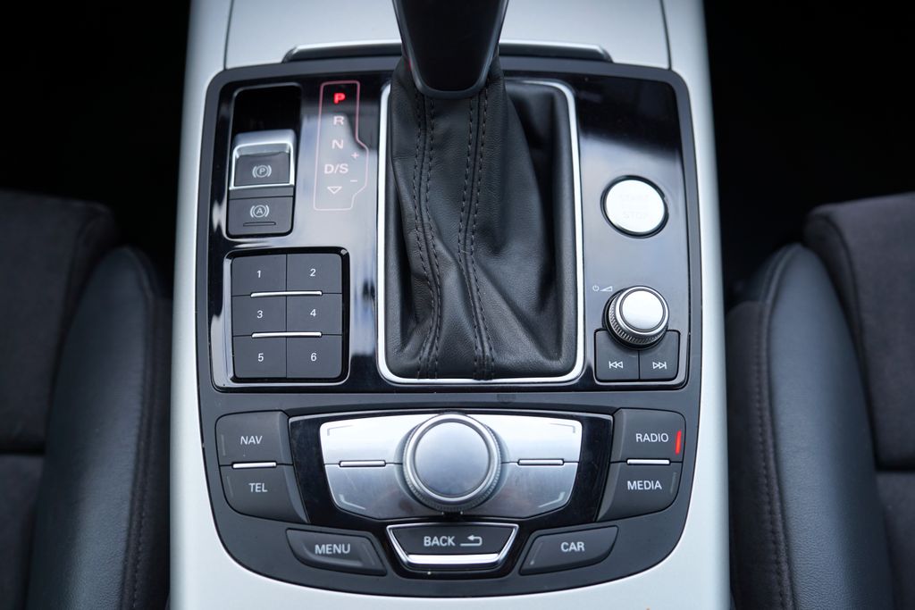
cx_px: 458
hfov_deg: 60.3
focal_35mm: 31
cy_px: 305
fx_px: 788
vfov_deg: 42.3
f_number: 3.2
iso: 100
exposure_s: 1/50
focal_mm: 31
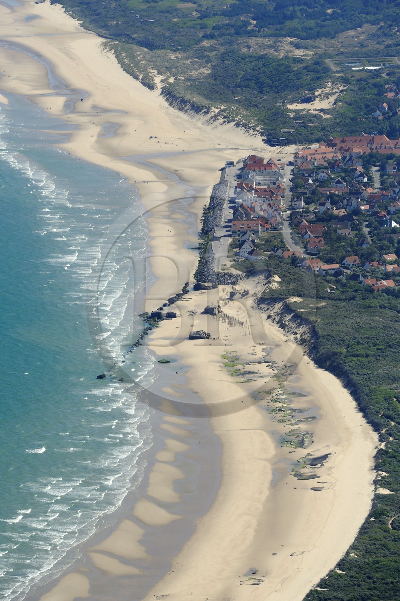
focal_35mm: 200
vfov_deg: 10.3
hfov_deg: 6.9
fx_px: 3339
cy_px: 300
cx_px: 200
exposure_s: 1/800
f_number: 9
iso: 400
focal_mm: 200
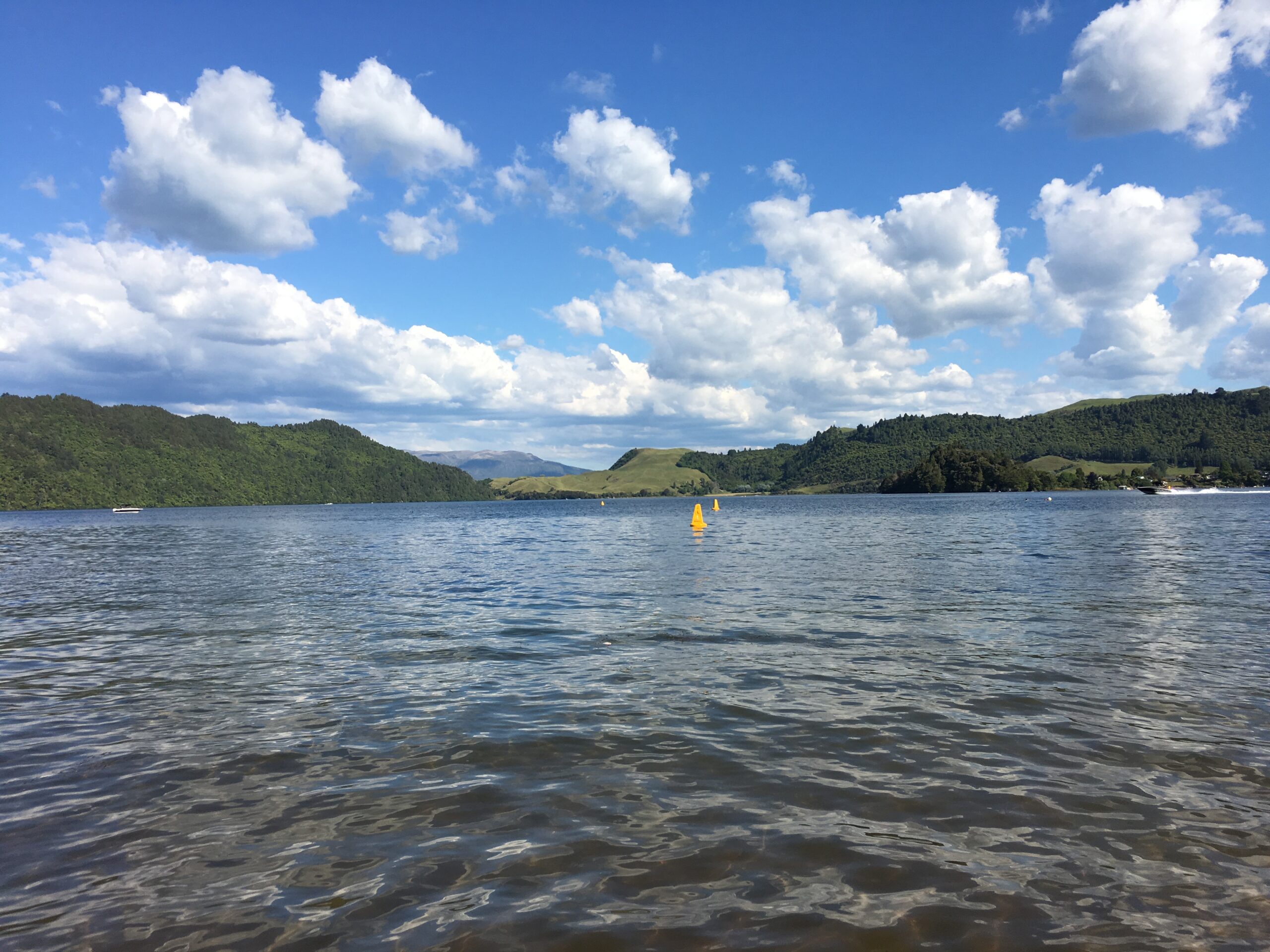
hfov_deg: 61.7
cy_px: 476
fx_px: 1064
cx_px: 635
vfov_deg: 48.2
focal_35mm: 29
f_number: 2.2
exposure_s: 1/2024
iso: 25
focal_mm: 4.15
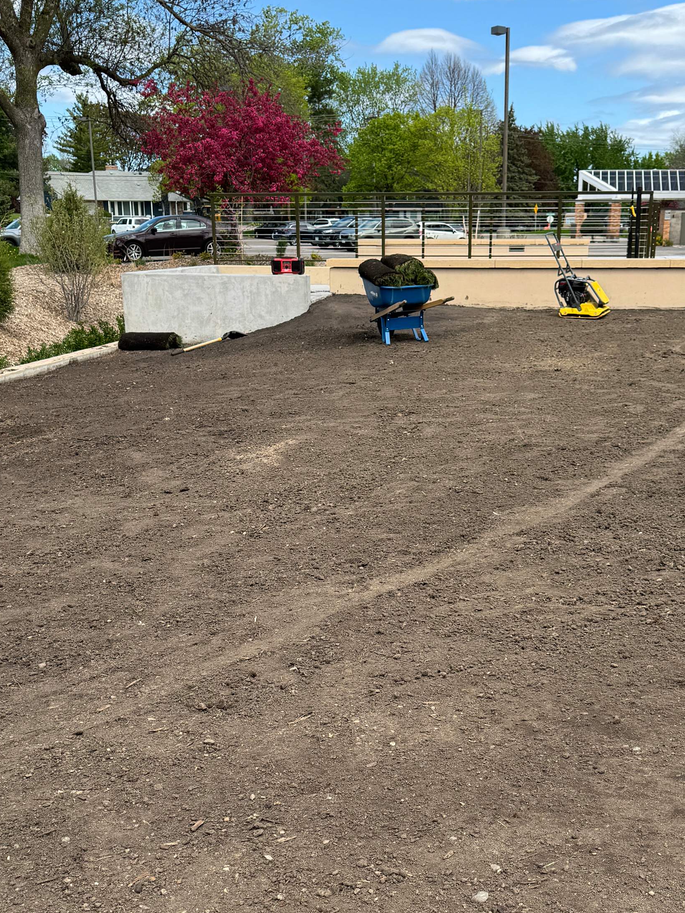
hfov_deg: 32.8
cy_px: 642
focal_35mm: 44
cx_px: 398
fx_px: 1161
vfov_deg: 42.1
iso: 80
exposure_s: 1/2710
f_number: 1.78
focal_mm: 6.76
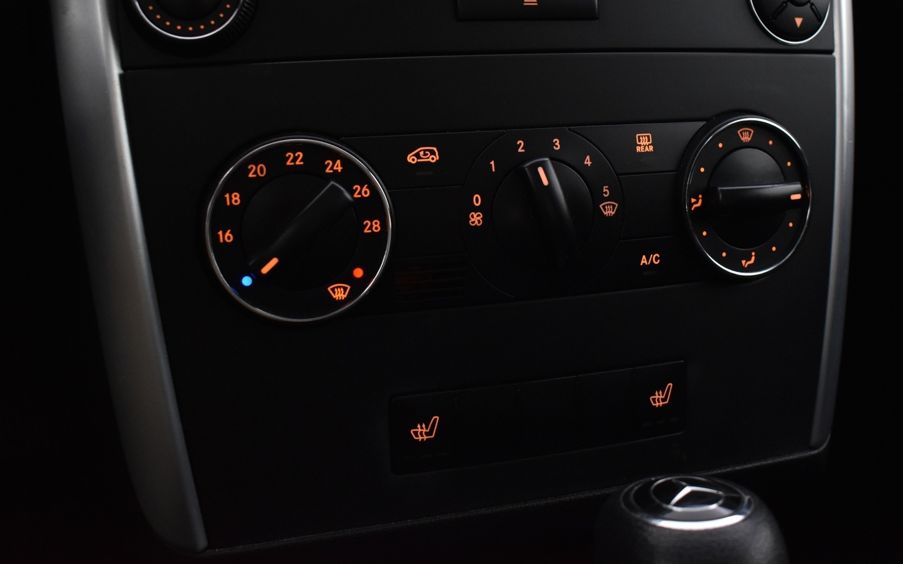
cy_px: 255
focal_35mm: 41
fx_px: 1009
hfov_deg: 48.1
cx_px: 499
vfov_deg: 31.2
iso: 1250
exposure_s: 1/10
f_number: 5.6
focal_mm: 24
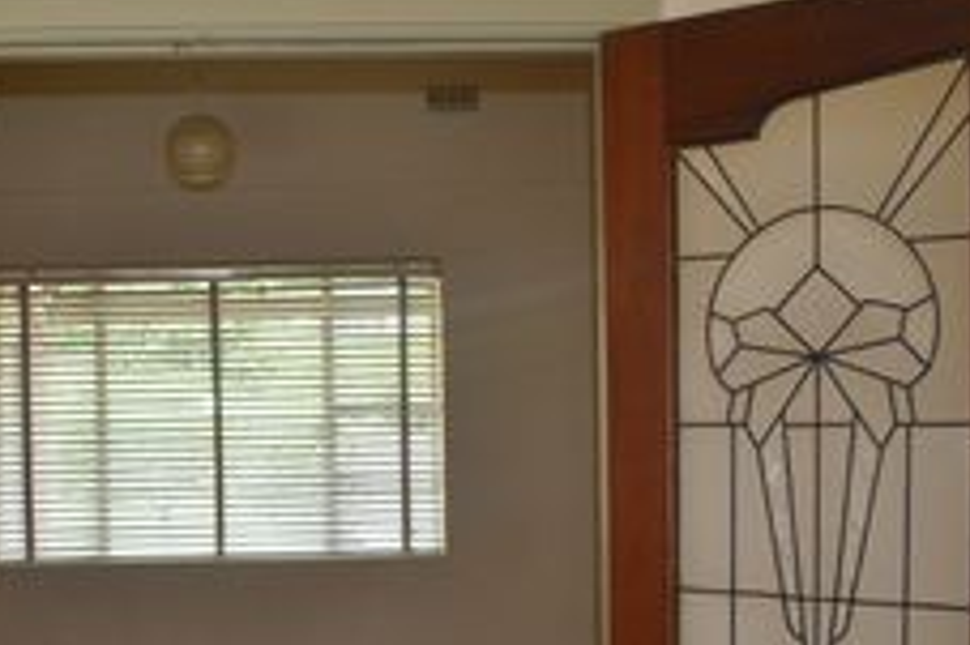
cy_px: 472
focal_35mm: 56
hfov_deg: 34.8
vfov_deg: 23.9
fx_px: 1508
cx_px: 226
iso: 500
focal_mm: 18
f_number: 3.5
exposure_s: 1/60
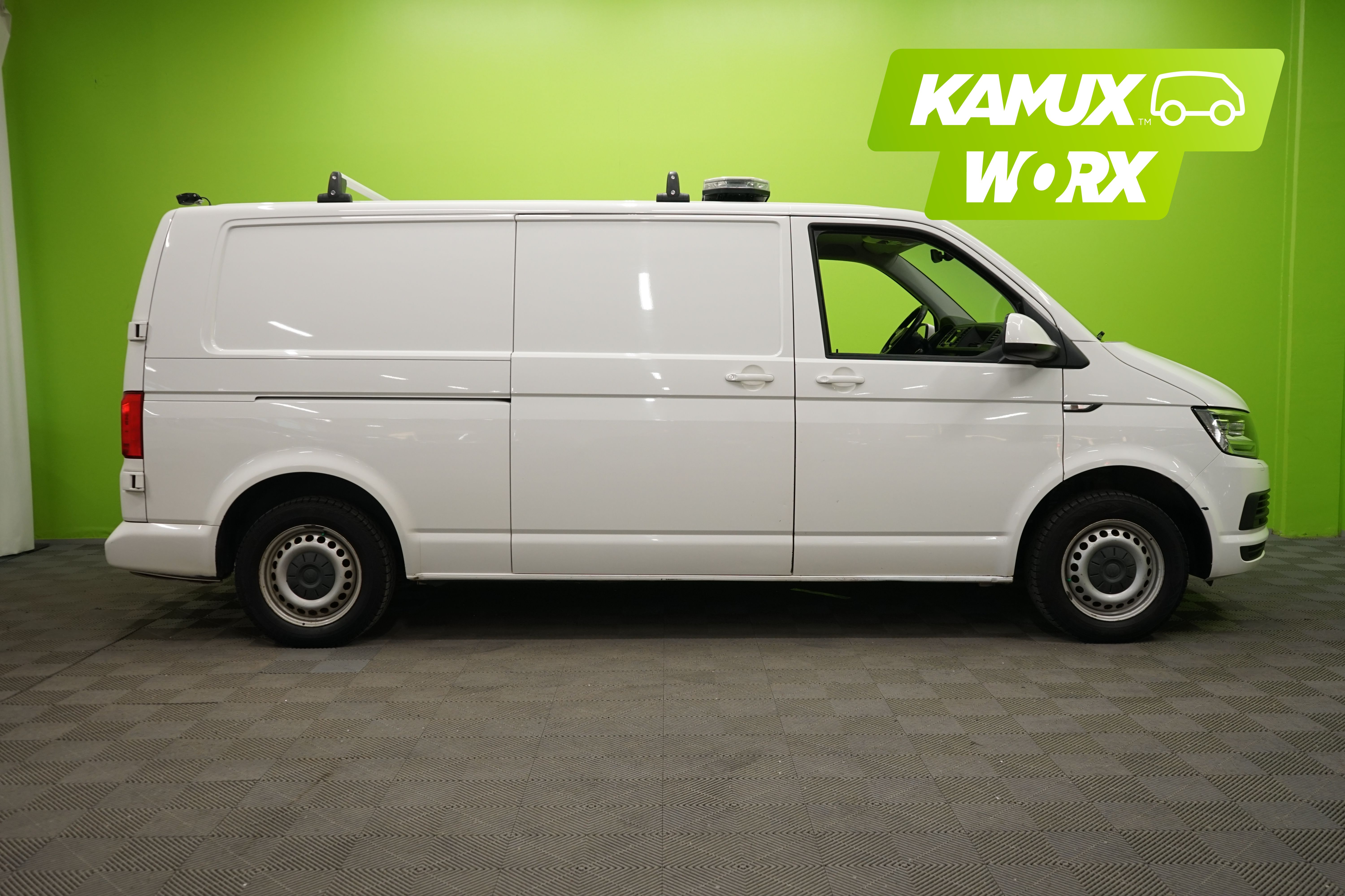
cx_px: 672
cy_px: 448
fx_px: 1158
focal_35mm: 31
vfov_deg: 42.3
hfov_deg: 60.3
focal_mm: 31
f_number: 5
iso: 800
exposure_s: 1/100
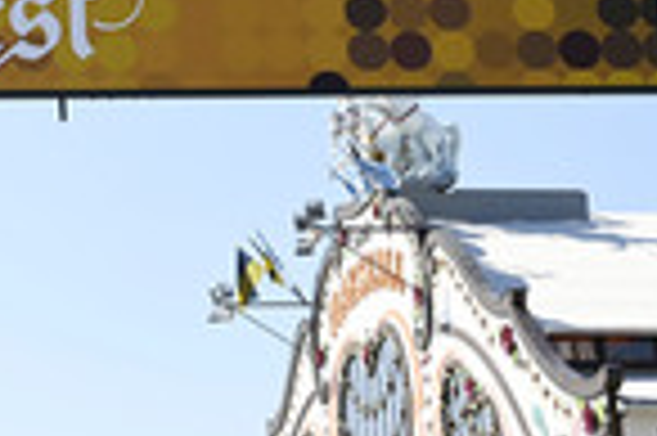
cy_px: -67
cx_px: -268
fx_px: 2425
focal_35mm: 133
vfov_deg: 10.1
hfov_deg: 14.6
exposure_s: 1/160
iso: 125
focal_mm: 43
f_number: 10
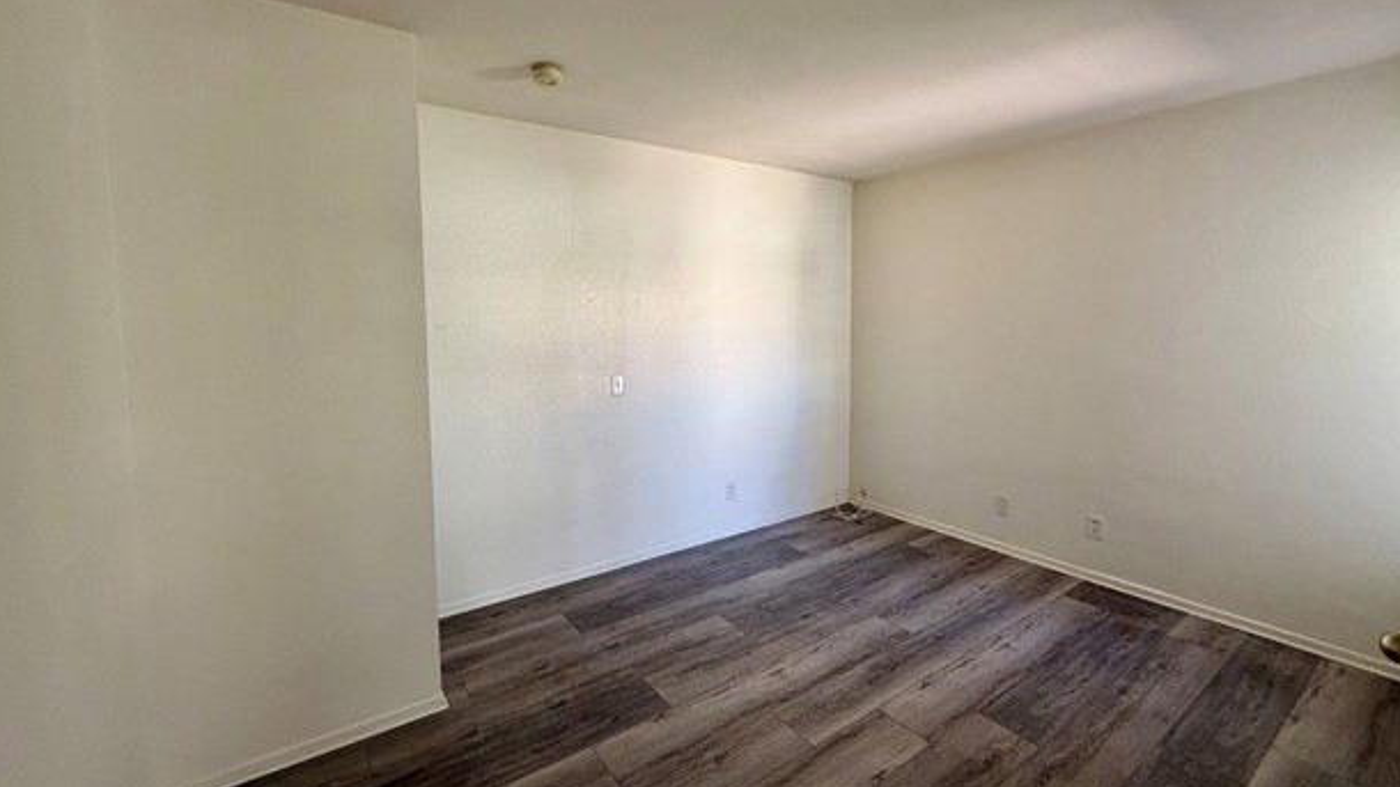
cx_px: 707
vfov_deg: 66.9
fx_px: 594
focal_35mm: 16
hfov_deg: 99.4
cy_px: 358
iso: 250
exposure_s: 1/120
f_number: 2.2
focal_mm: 2.22
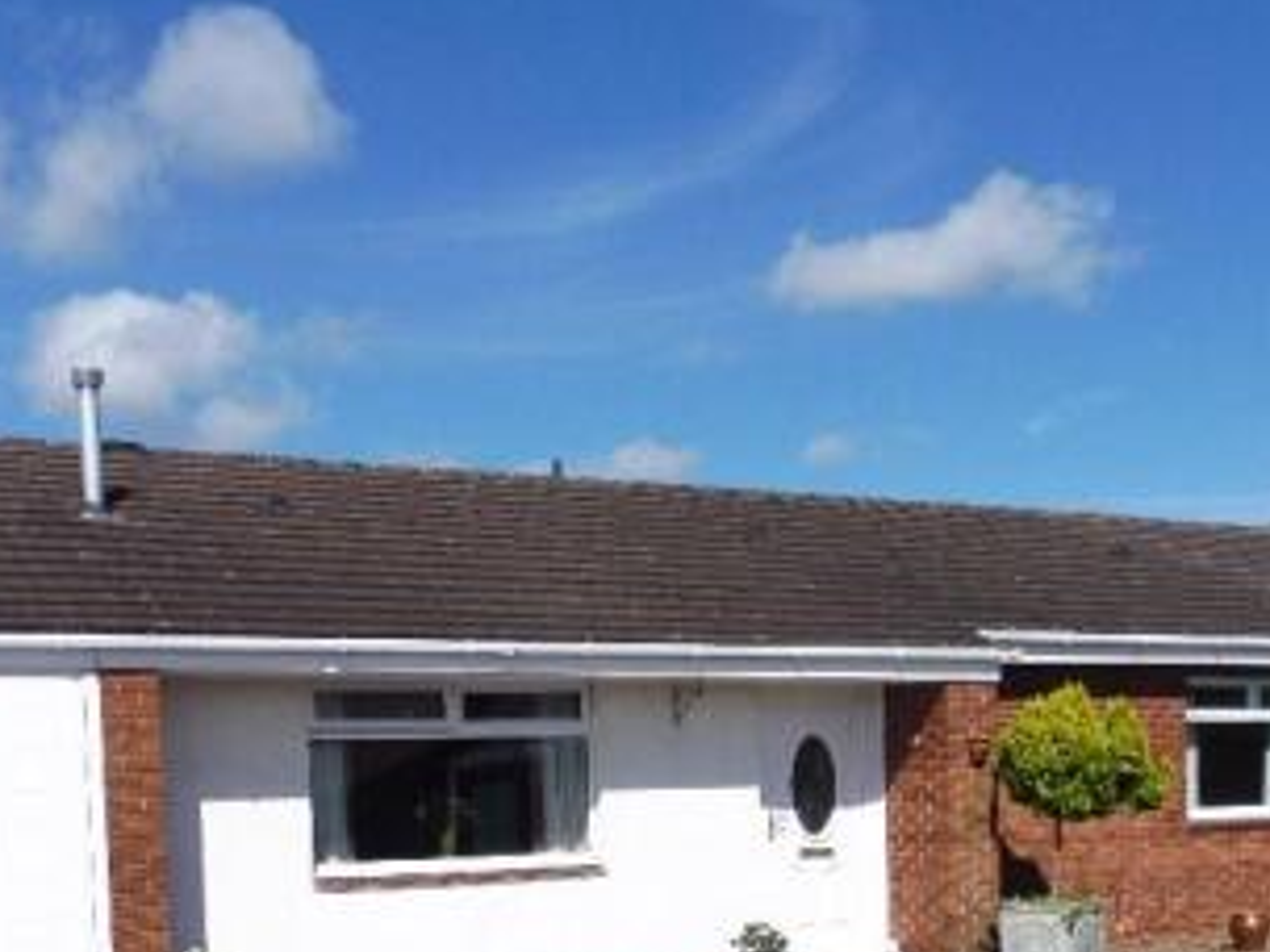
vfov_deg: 29.9
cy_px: 896
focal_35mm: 46
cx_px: 629
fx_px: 1688
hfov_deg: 41.2
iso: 100
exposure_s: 1/1300
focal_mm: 4.3
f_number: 4
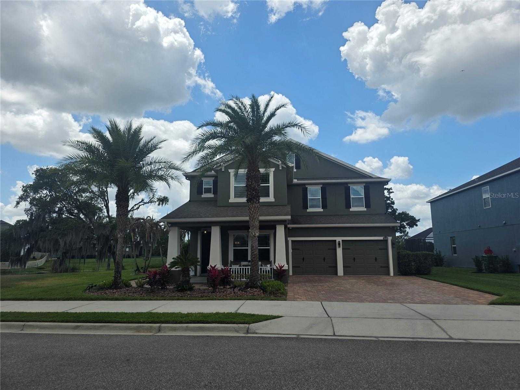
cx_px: 260
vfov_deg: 58.9
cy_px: 195
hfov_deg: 73.9
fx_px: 346
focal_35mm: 23
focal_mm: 6.3
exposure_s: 1/6809
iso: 80
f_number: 1.7
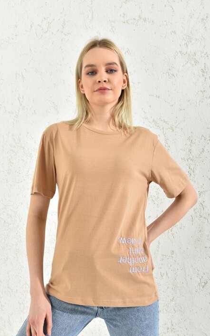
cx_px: 104
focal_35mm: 38
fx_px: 348
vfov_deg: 51.5
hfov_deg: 33.6
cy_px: 177
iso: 100
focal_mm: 35
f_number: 7.1
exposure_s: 1/160
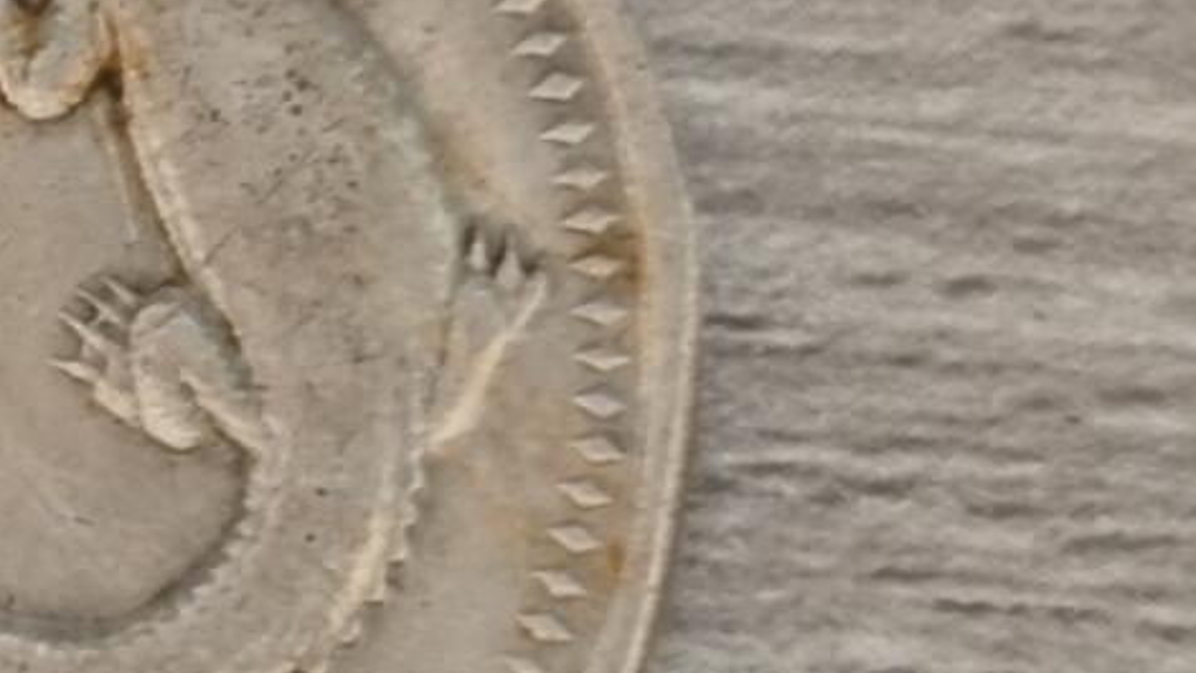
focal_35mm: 243
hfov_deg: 8.8
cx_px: -256
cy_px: 399
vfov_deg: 5.0
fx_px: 7707
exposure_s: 1/41
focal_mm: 8.7
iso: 640
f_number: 1.9
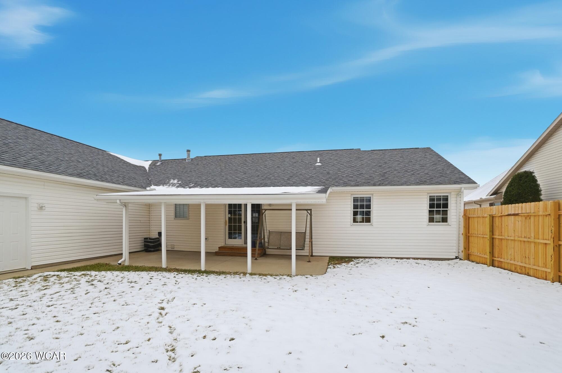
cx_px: 281
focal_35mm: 15
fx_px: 234
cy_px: 186
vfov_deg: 77.2
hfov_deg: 100.5
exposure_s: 1/1600
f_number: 8
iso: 125
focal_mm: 10
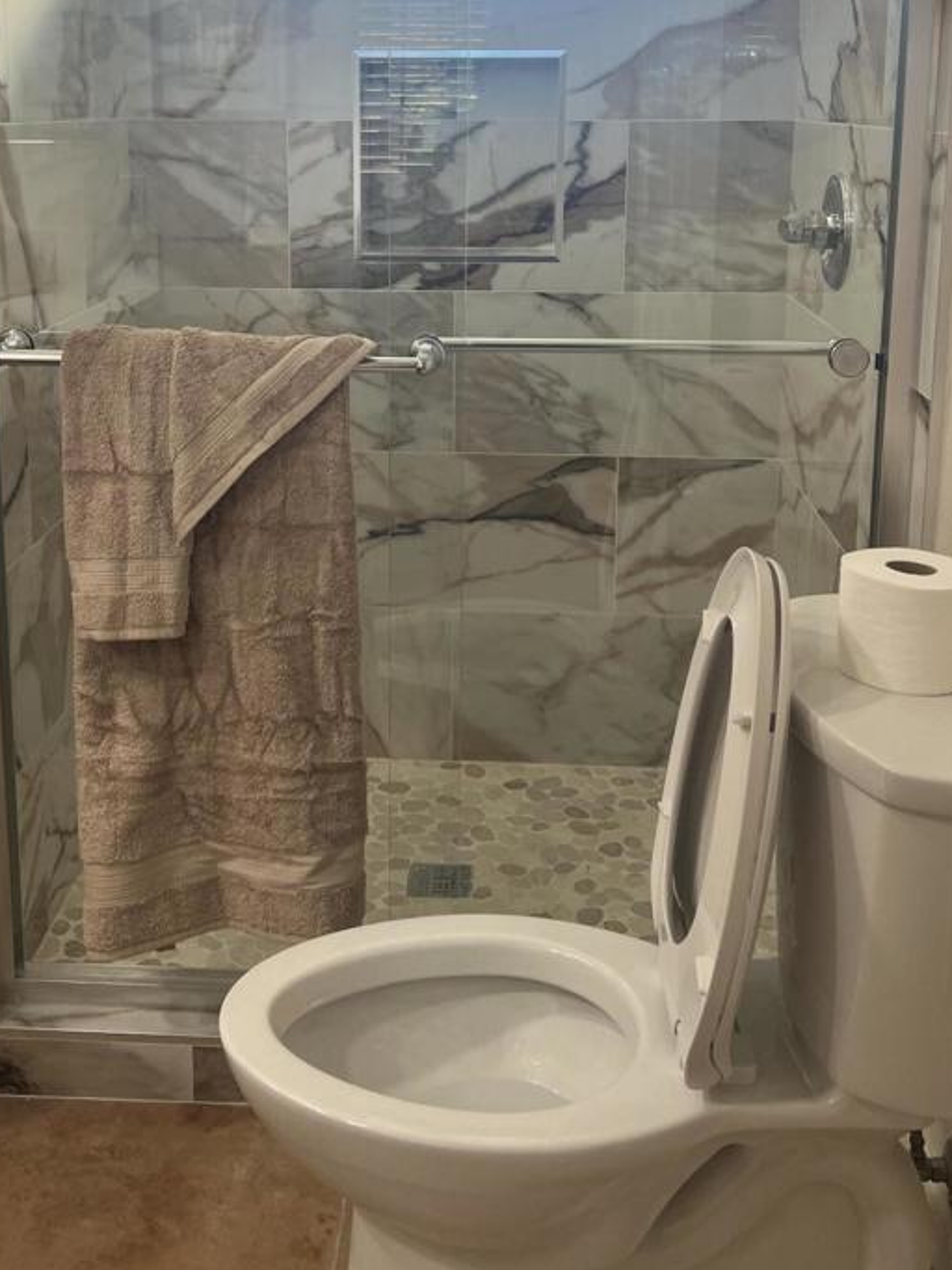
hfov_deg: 36.8
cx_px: 426
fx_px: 1431
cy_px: 353
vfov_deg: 46.5
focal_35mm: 39
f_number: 1.5
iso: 64
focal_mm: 5.7
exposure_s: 1/120
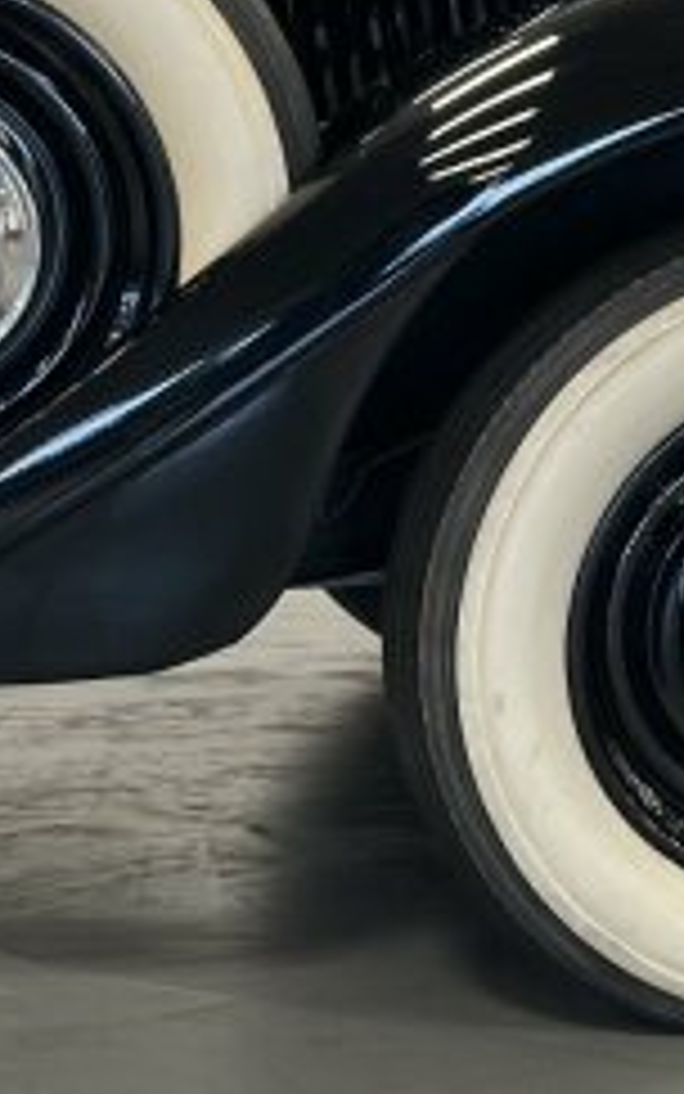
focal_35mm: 134
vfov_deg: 15.6
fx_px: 3994
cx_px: 234
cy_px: 374
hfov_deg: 9.8
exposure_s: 1/50
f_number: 1.78
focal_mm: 6.86
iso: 160
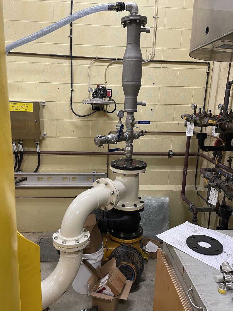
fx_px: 251
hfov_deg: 49.7
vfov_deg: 63.4
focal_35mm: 28
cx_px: 108
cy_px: 159
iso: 100
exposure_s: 1/60
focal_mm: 4.2
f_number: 1.6
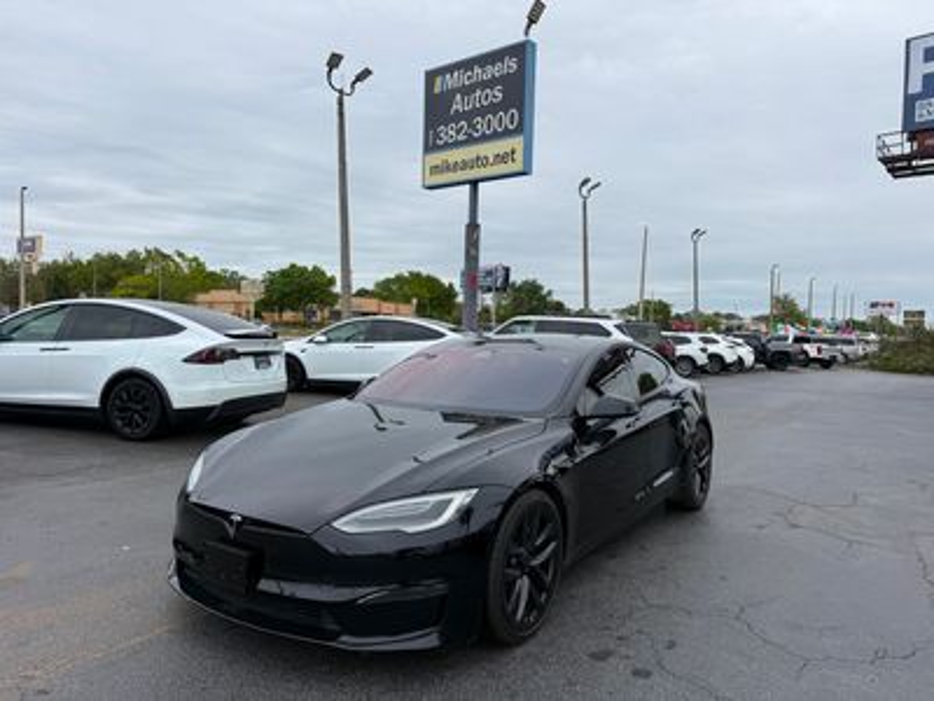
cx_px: 467
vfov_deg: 56.8
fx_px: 648
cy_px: 350
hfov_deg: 71.6
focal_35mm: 24
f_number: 1.78
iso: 80
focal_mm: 6.76
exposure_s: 1/3953
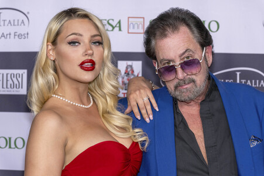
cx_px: 132
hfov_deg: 25.1
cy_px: 88
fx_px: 594
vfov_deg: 16.8
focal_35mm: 81
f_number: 5.6
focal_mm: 81
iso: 800
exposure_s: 1/200
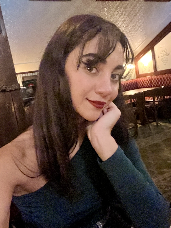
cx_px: 86
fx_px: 198
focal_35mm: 30
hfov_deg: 46.8
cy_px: 114
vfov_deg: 60.0
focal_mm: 2.71
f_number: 2.2
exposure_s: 1/17
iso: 1600
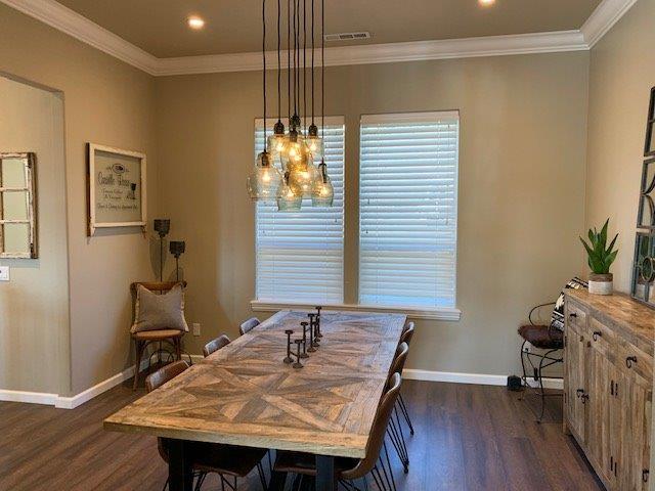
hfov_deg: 67.3
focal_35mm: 26
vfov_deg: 53.1
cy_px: 246
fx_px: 492
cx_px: 328
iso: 125
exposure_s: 1/60
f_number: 1.8
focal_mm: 4.25
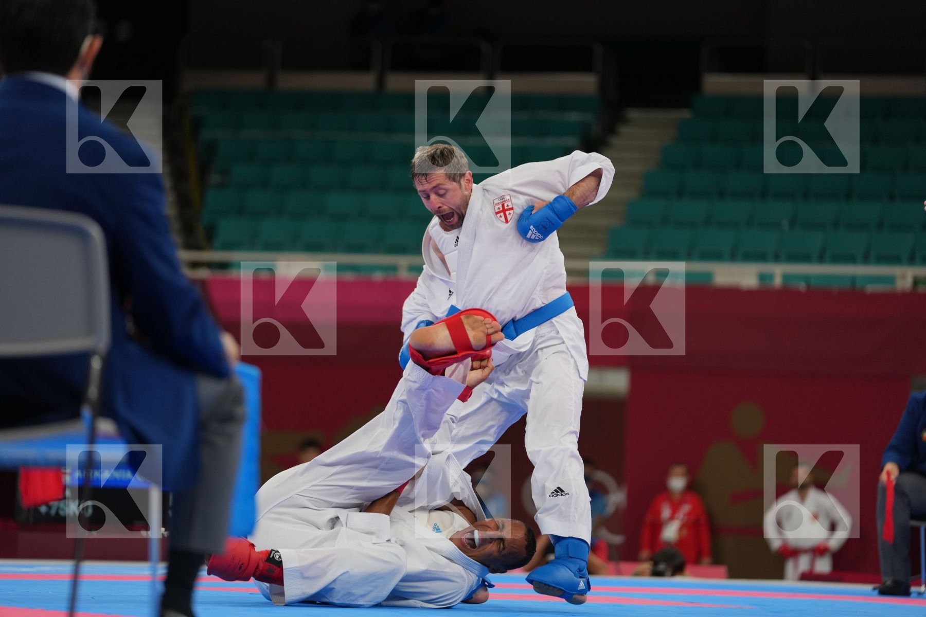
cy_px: 308
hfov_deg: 13.6
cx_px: 463
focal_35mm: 151
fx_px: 3884
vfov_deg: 9.1
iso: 640
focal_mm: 151
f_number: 2.8
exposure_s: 1/1000
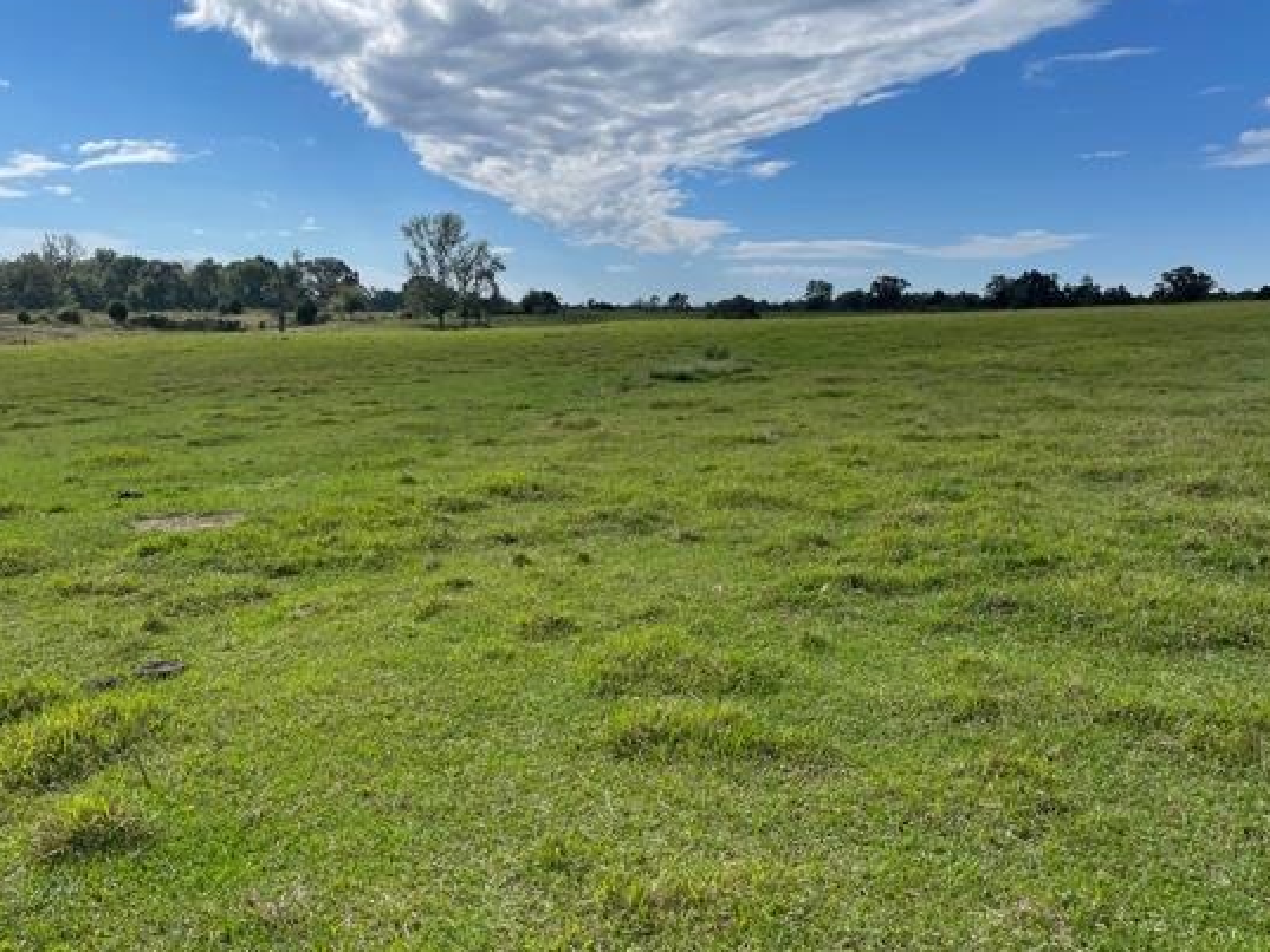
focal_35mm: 31
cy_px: 397
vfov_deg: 45.3
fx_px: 1138
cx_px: 676
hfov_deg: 58.3
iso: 32
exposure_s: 1/6579
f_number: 1.6
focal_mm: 5.1
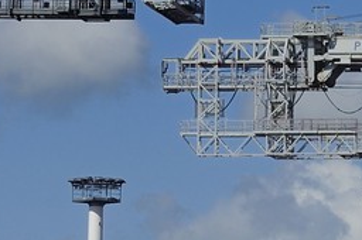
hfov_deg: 4.5
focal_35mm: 437
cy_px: 24
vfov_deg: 3.1
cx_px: 1090
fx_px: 4389
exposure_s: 1/640
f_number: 10
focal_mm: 70
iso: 200
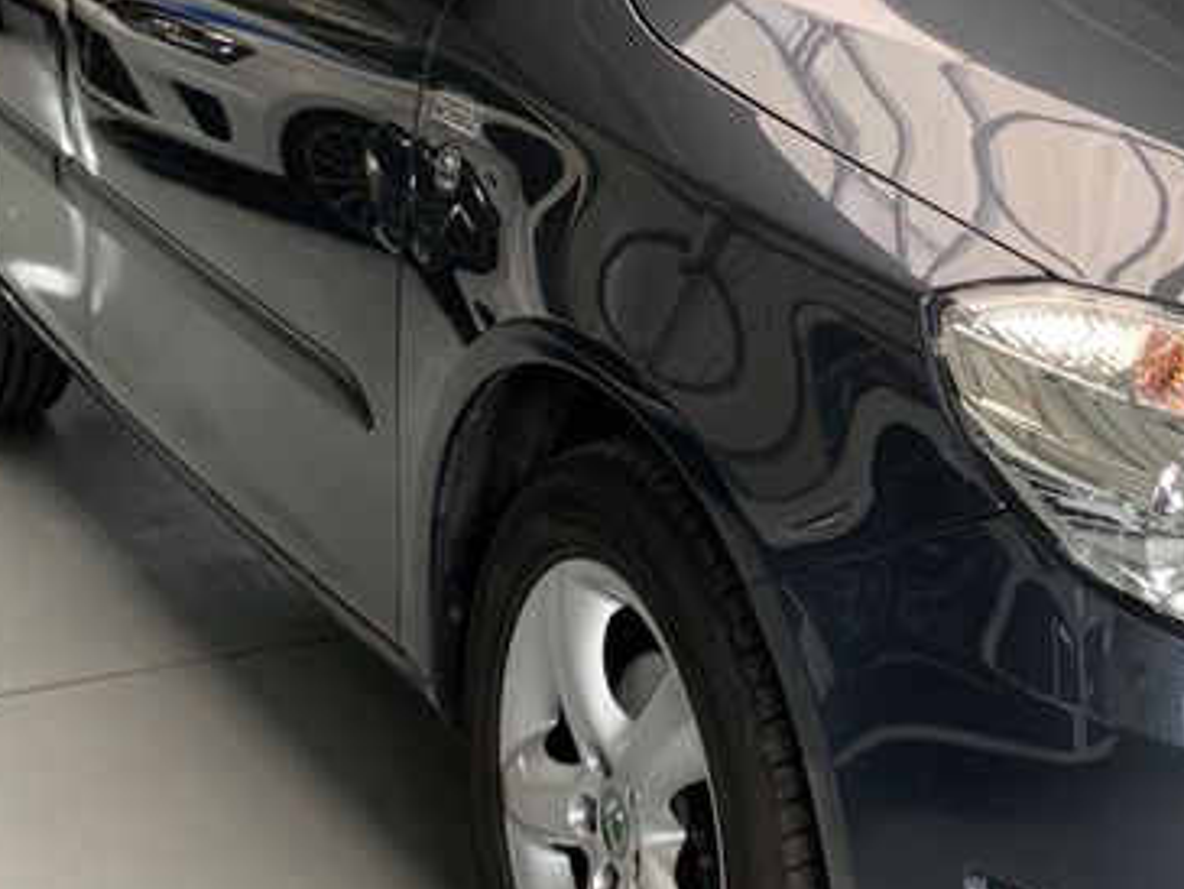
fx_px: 2498
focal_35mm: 73
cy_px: 253
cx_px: 963
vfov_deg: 20.1
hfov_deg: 26.1
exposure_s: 1/60
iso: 100
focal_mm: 4.25
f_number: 1.8
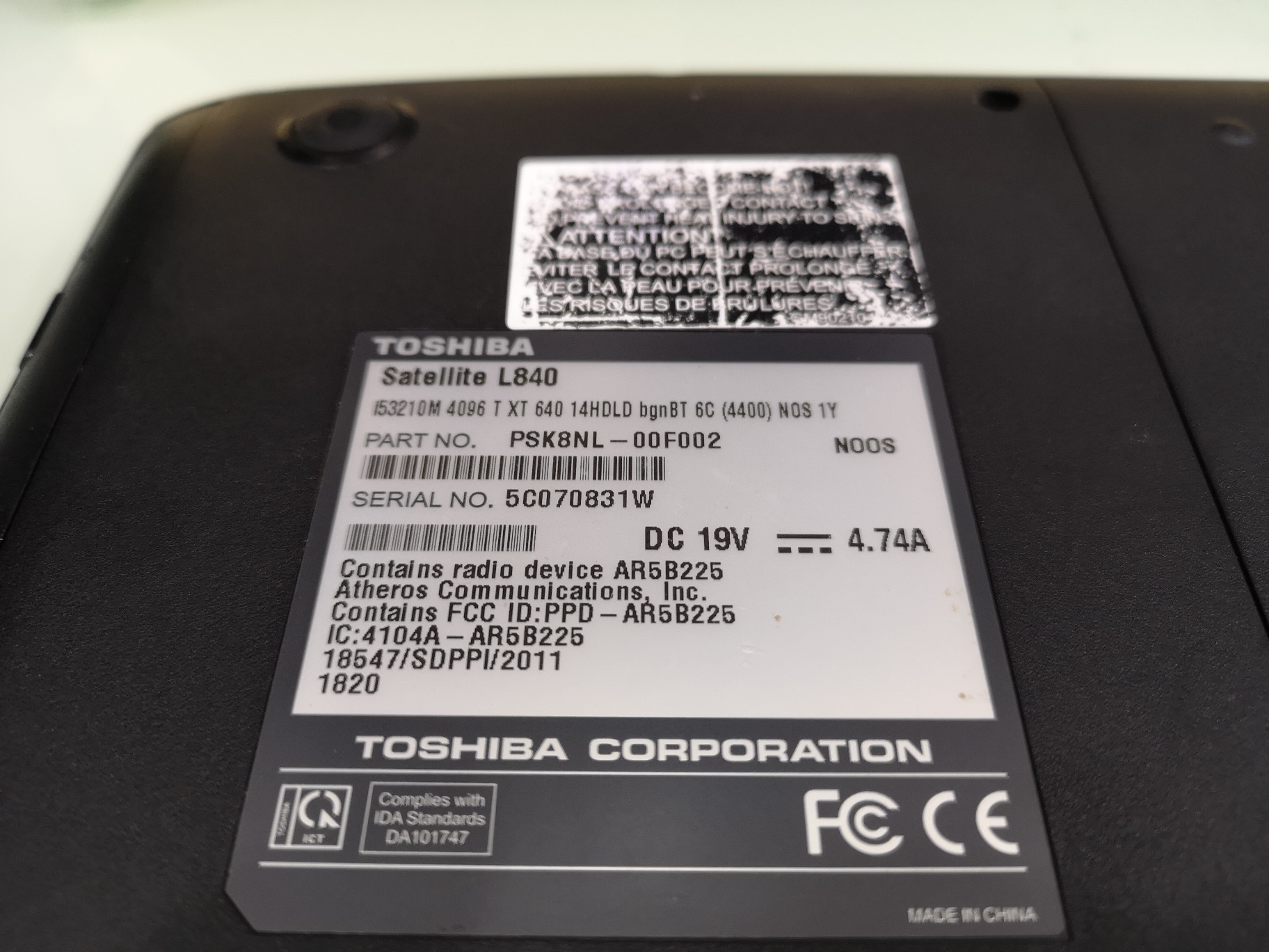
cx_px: 634
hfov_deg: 65.3
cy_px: 476
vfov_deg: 51.4
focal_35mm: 27
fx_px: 990
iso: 160
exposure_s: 1/33.3
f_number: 1.8
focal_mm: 3.95
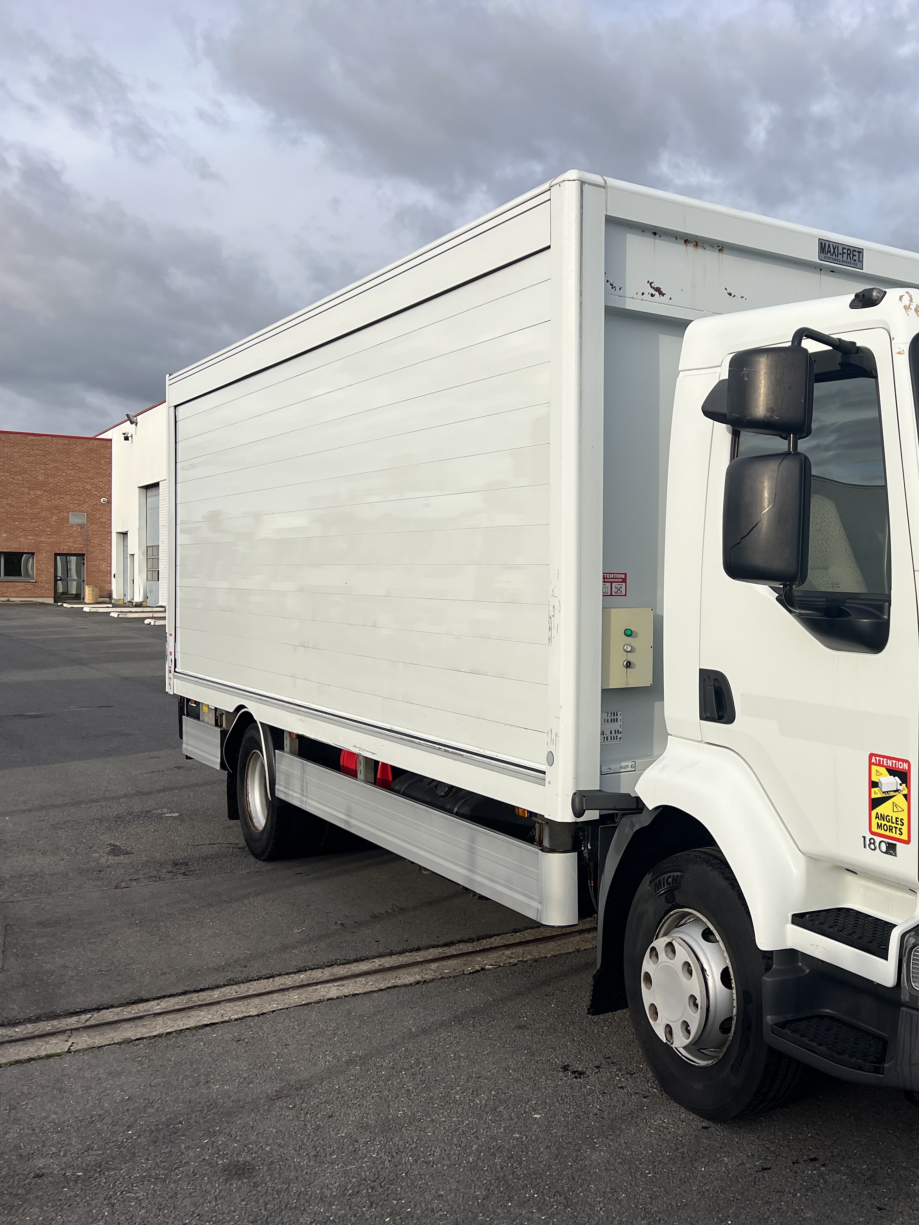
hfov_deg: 38.1
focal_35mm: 35
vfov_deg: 52.6
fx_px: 1239
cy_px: 609
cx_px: 814
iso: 50
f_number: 1.5
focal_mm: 5.7
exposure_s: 1/2762
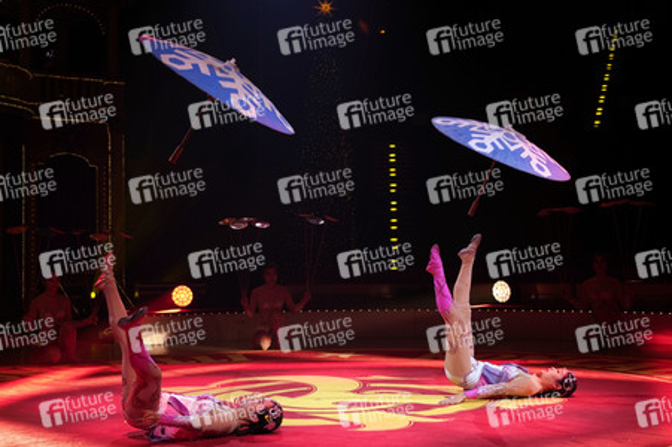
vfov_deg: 28.0
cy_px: 224
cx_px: 336
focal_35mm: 48
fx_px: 895
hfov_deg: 41.1
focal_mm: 48
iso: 1600
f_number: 4.5
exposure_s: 1/400
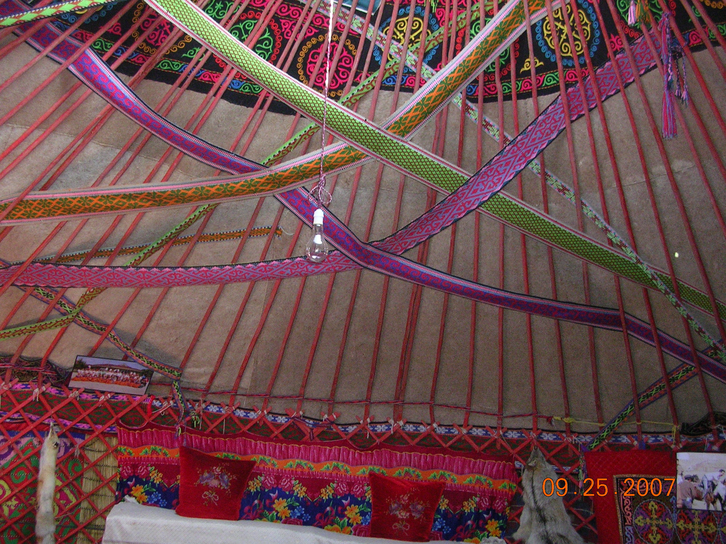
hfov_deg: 49.0
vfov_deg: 37.7
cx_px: 363
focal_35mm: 38
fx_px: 797
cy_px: 272
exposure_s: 1/60.1
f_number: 2.8
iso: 157
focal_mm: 5.8
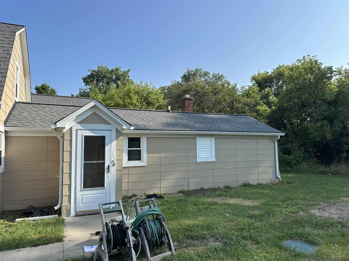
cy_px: 130
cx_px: 174
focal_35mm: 24
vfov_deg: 56.8
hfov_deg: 71.6
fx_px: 242
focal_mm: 6.86
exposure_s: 1/3472
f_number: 1.78
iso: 80
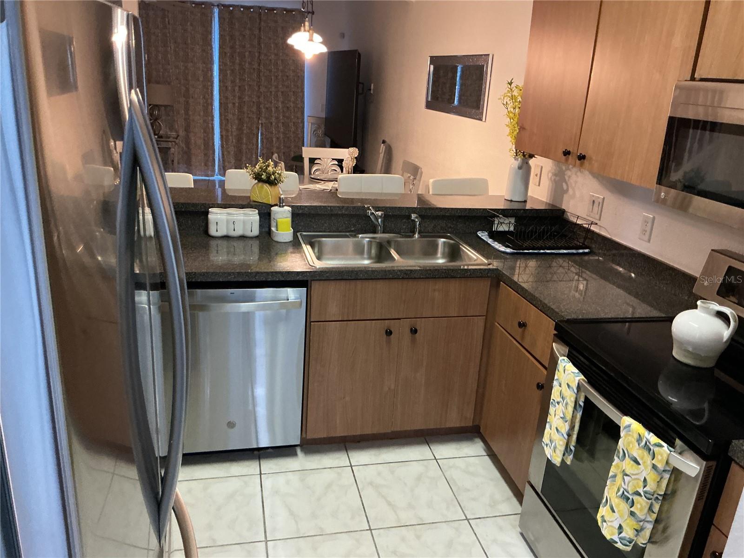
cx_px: 372
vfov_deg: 48.2
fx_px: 623
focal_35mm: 29
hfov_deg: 61.7
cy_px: 279
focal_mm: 3
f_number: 1.8
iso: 320
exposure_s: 1/40
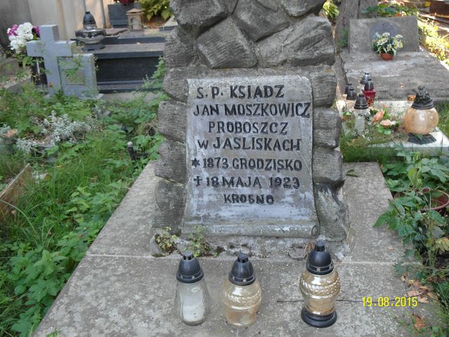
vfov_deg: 39.7
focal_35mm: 36
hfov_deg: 51.4
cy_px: 168
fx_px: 467
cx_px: 224
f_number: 2.7
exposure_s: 1/45
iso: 120
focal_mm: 7.8
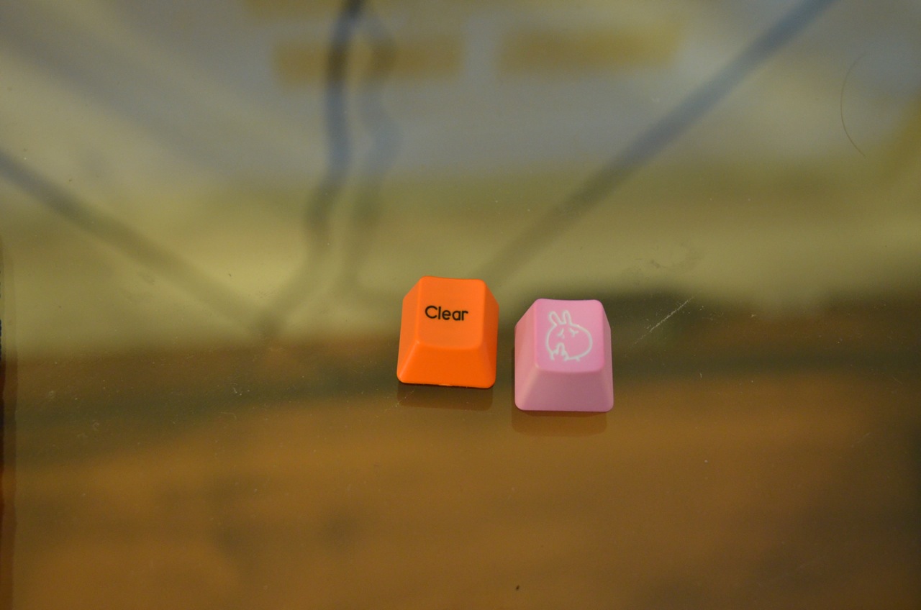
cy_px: 305
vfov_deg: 19.6
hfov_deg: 29.3
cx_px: 460
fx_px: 1762
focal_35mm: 69
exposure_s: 1/30
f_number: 4.5
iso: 2000
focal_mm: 46
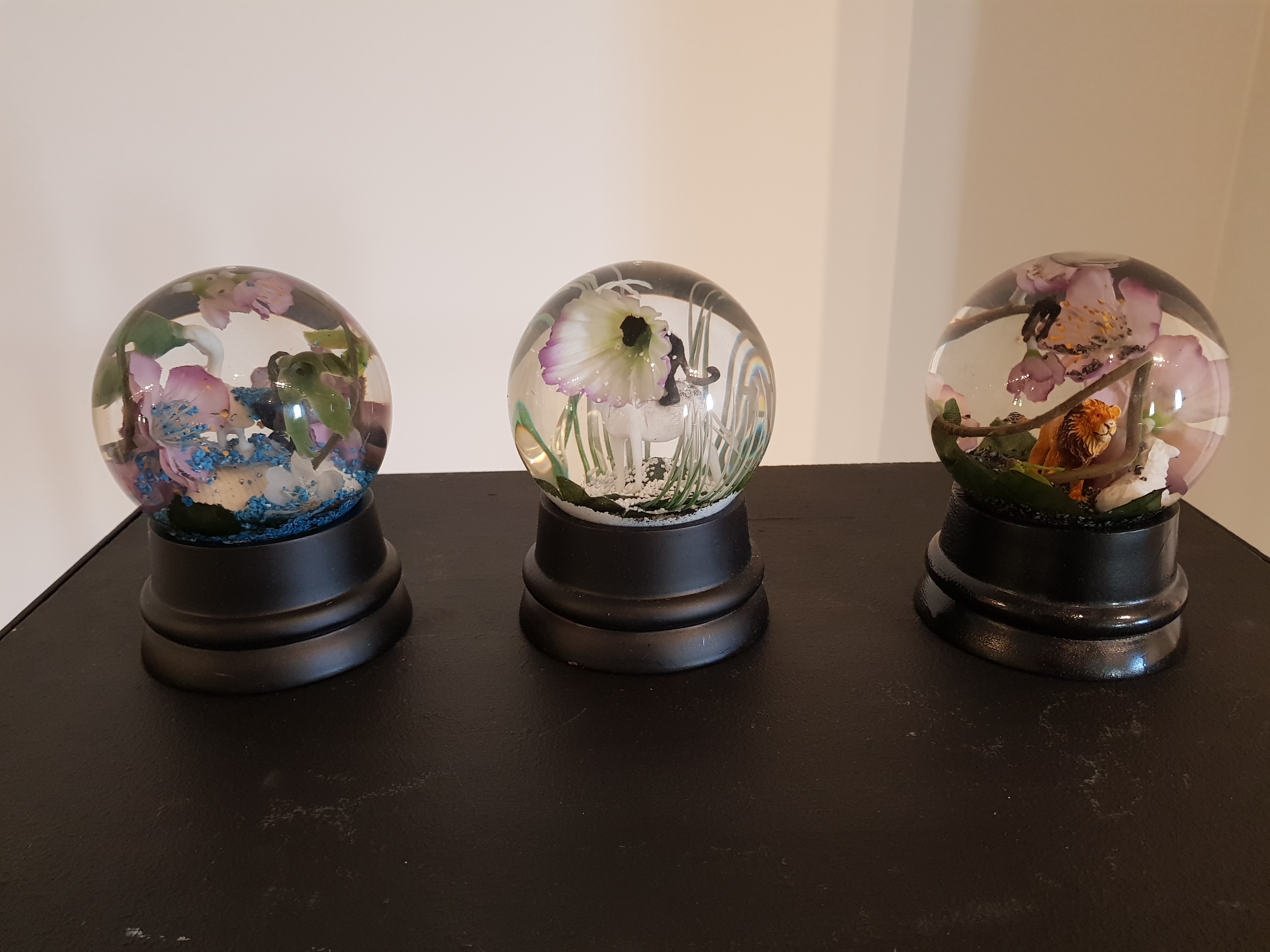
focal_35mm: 26
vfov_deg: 53.1
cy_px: 476
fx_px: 954
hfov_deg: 67.3
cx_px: 635
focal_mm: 4.2
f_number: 1.7
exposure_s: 1/33
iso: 250
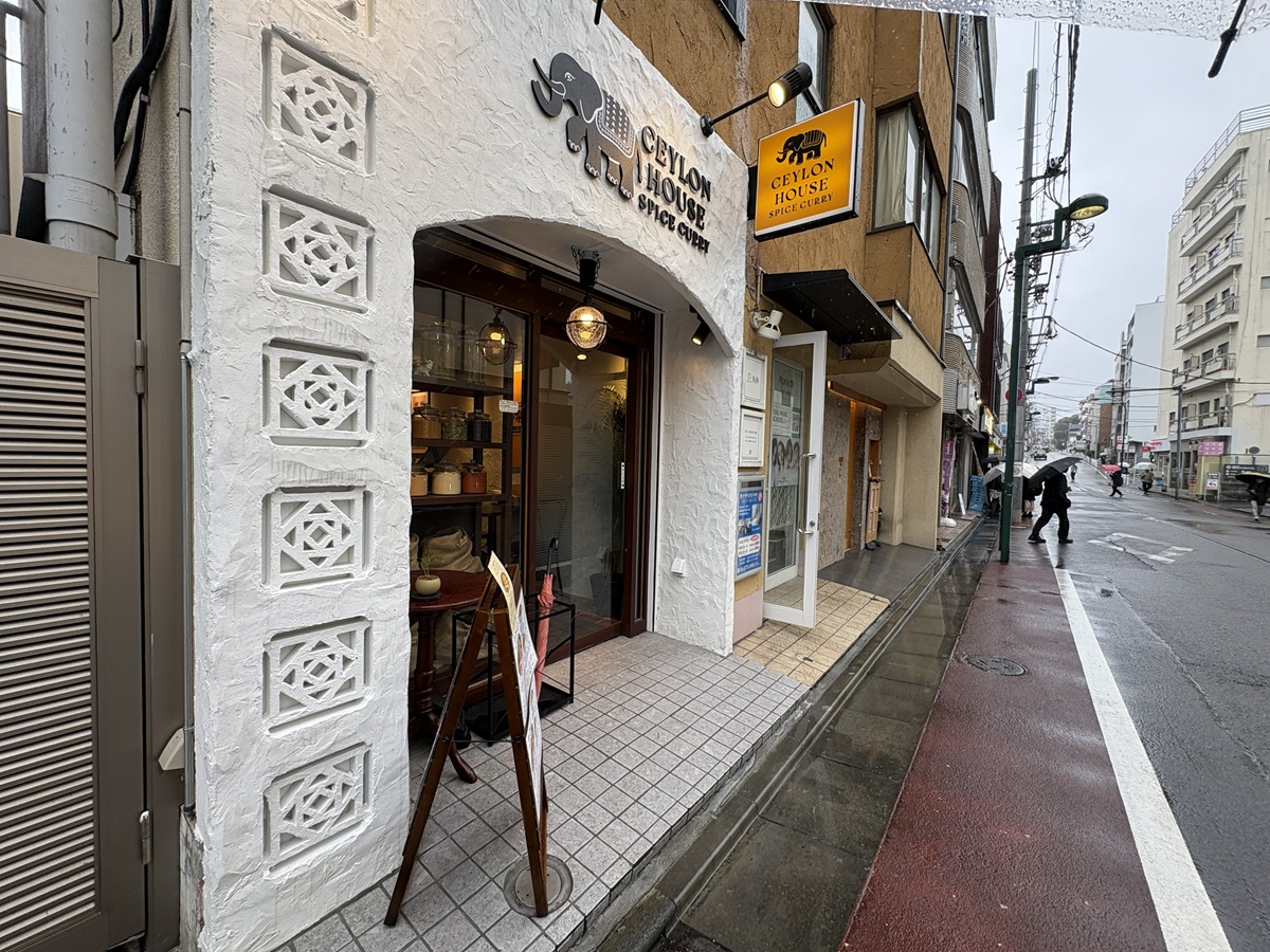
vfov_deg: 85.7
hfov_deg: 102.1
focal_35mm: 14
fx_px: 514
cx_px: 635
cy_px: 476
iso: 40
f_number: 2.2
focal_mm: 2.22
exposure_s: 1/167
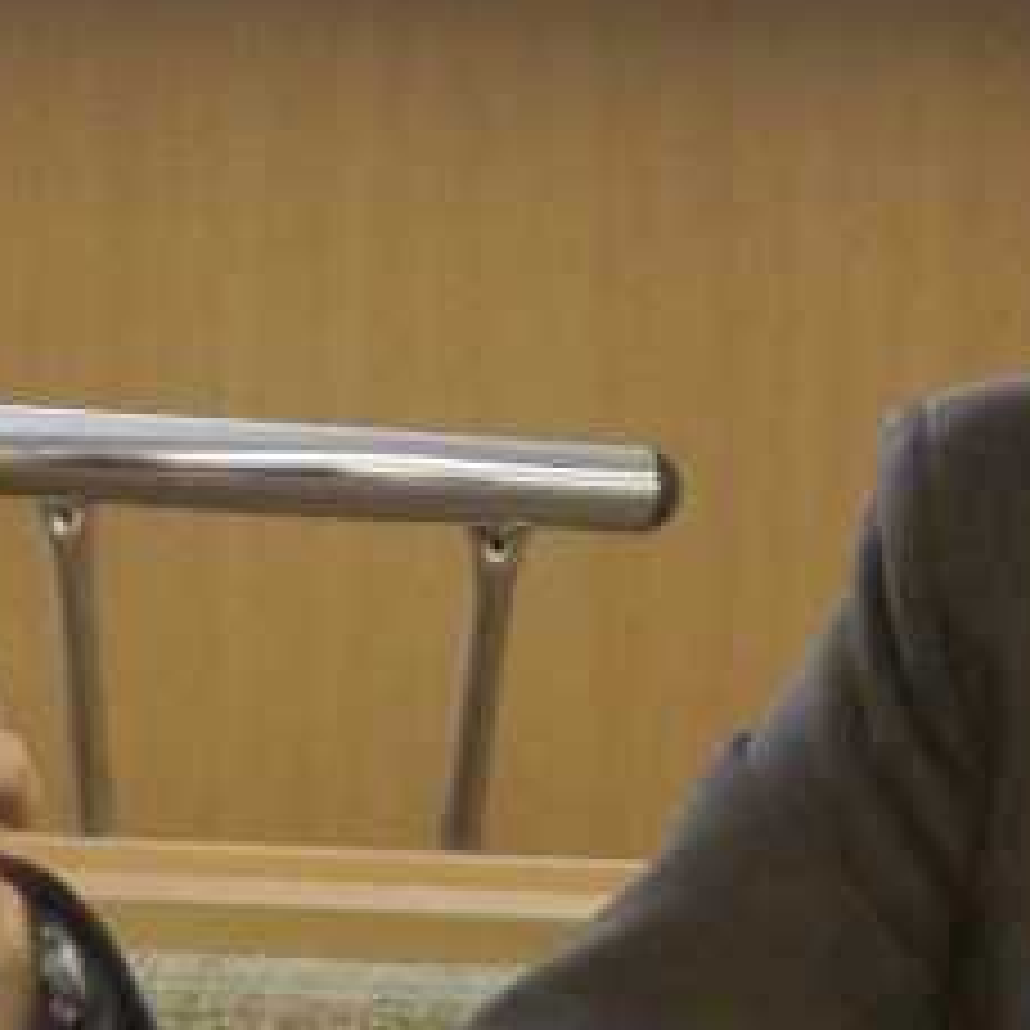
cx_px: 967
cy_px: 814
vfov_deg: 3.5
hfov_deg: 3.5
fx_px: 16899
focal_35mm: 502
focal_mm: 50
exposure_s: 1/125
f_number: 4.5
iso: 1600
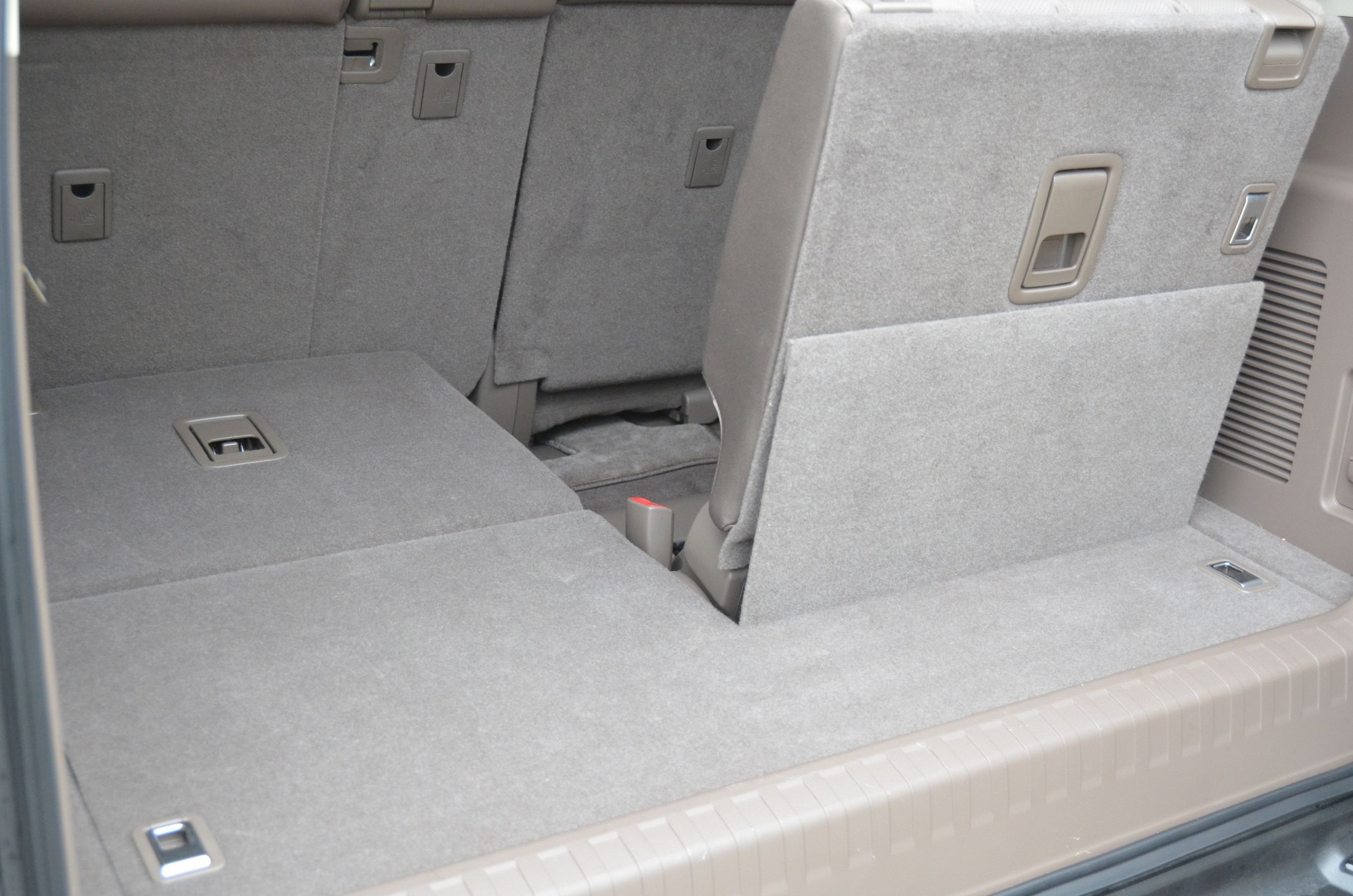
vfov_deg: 31.4
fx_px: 1595
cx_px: 685
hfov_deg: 46.0
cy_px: 432
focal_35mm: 43
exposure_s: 1/500
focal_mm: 27
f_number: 4
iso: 1600
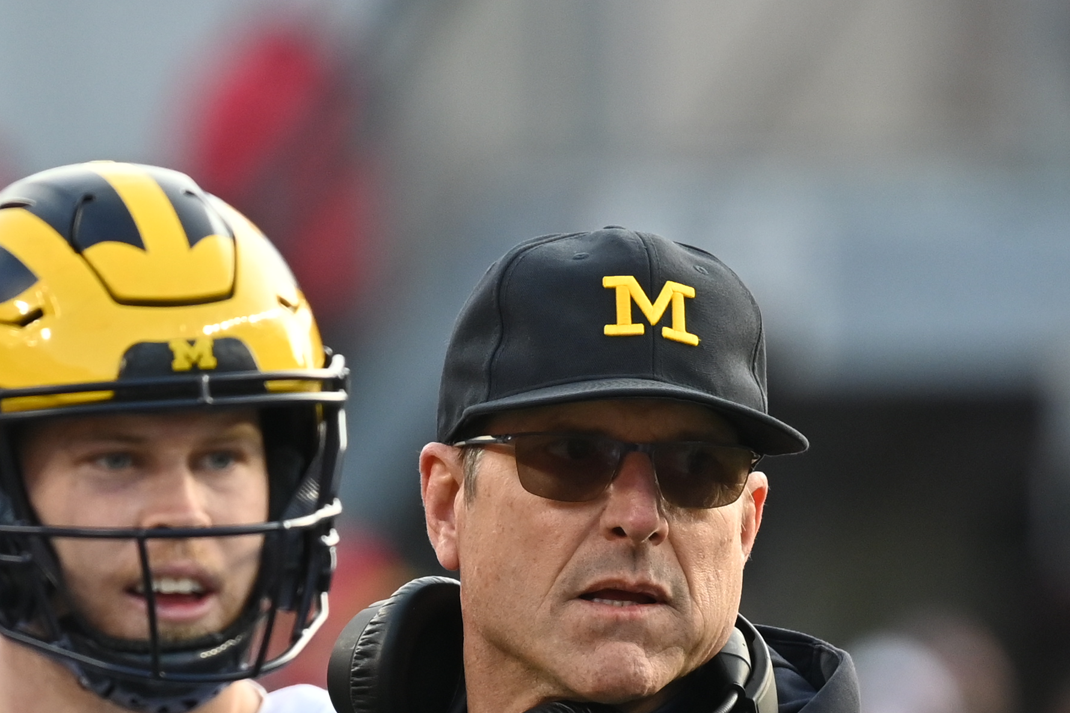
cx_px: 565
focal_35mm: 1878
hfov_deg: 1.1
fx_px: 55814
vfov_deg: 0.7
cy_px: 968
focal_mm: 400
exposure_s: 1/320
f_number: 5.6
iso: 400
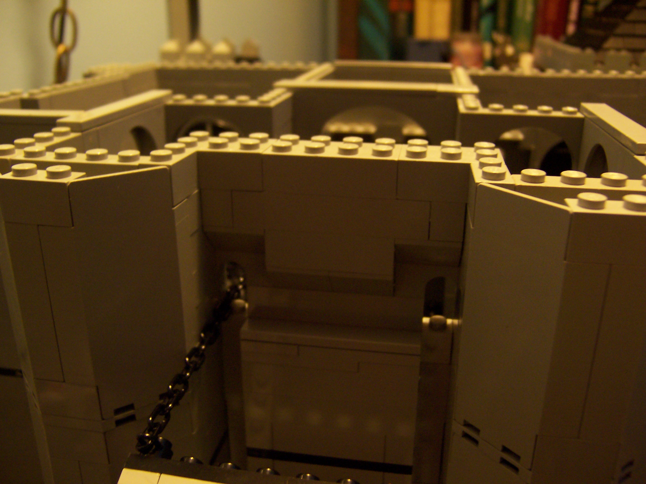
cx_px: 323
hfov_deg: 55.4
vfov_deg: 42.9
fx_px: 616
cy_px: 242
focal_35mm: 33
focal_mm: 5.5
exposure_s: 1/8
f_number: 2.8
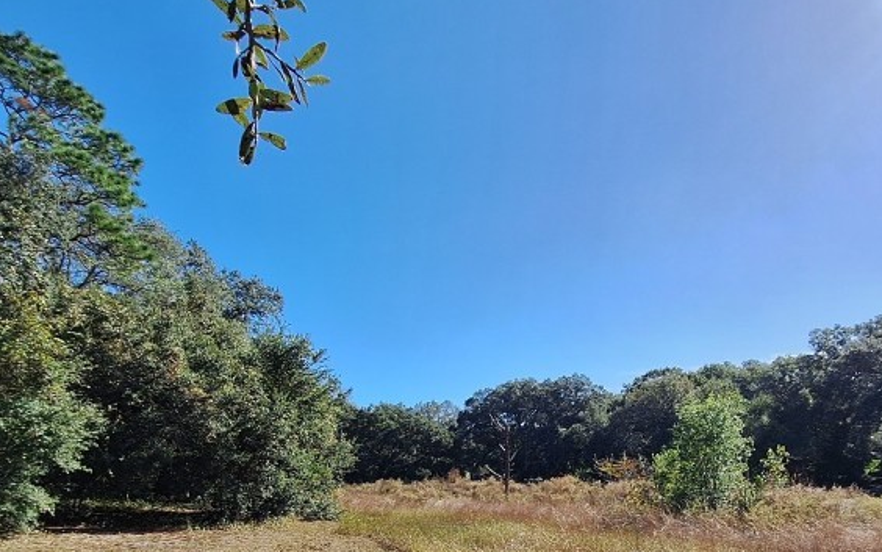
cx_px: 499
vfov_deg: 46.2
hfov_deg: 72.2
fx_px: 601
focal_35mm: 25
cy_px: 457
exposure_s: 1/2755
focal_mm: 1.74
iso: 40
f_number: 2.2
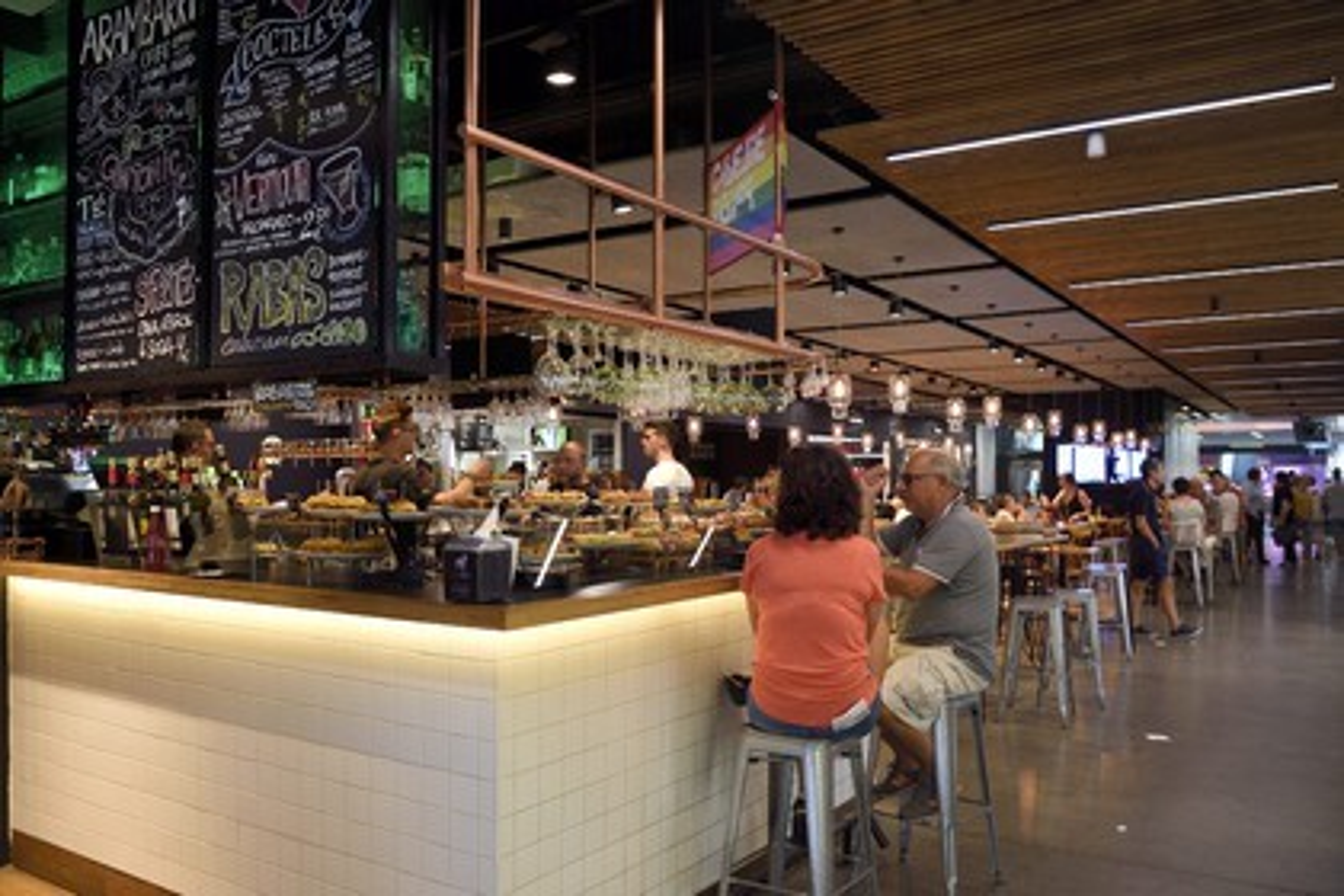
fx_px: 1045
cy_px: 448
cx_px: 672
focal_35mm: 28
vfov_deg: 46.4
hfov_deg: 65.5
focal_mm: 28
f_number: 5
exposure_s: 1/50
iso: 800
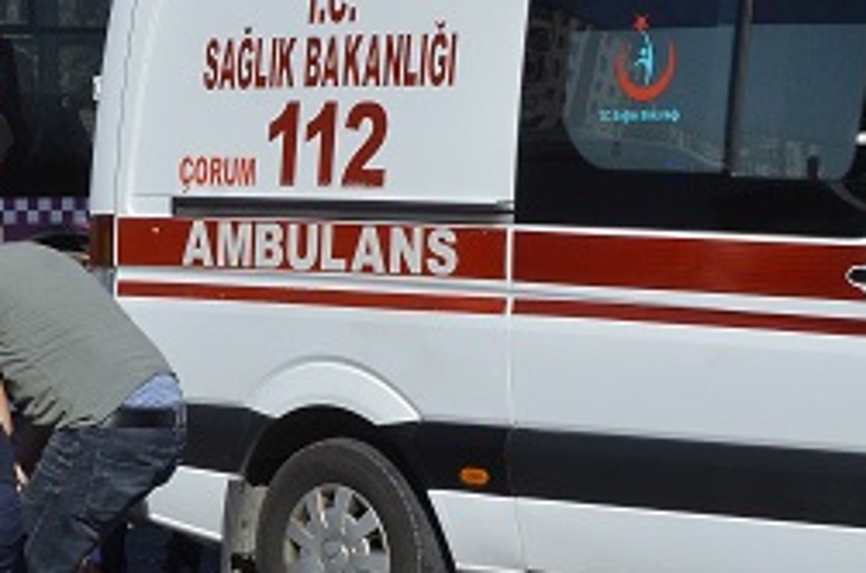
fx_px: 4511
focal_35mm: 188
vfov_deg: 7.3
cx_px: 38
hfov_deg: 10.9
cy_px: 280
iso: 640
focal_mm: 42
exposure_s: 1/800
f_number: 14
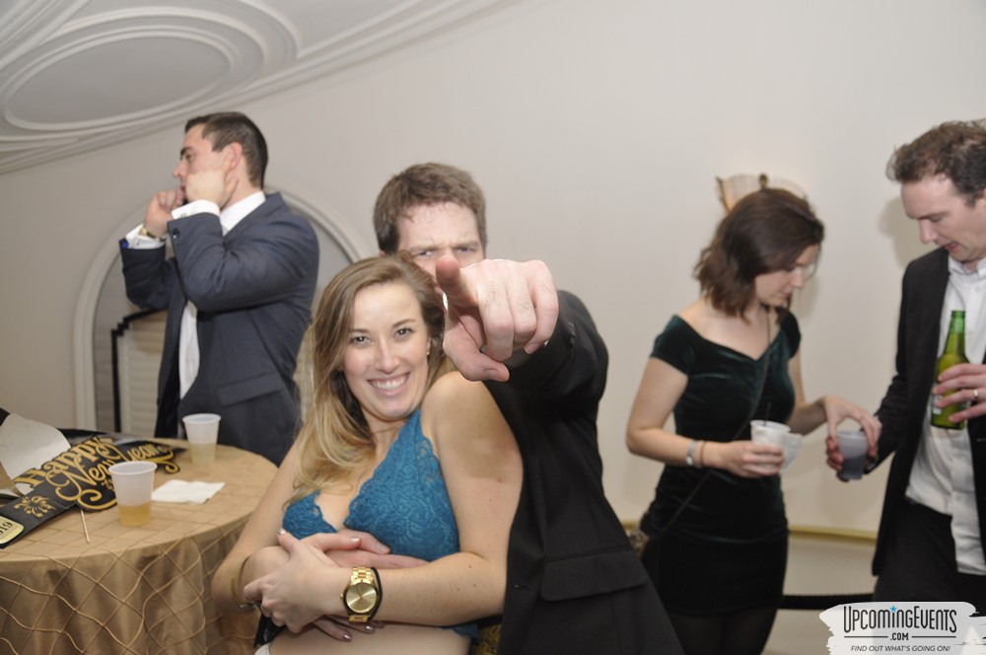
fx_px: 862
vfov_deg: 41.6
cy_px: 328
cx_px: 493
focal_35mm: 32
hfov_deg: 59.6
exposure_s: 1/60
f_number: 5
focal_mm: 21
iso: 400
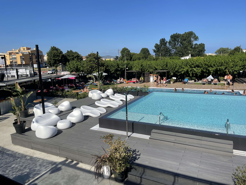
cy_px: 92
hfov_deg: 67.3
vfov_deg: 53.1
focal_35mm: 26
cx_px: 123
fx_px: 185
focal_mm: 5.1
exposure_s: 1/5128
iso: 32
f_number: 1.6
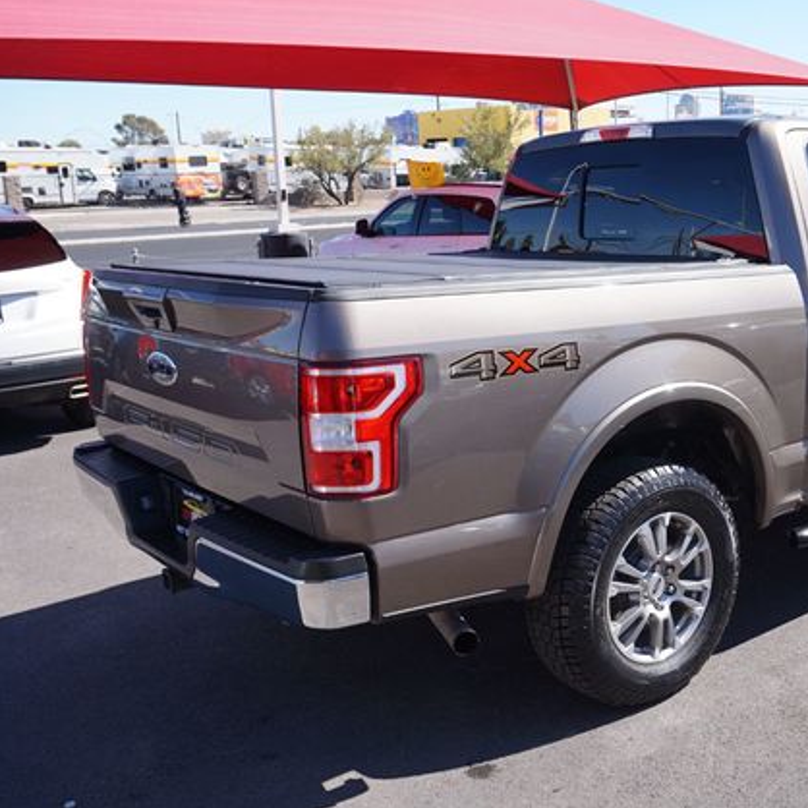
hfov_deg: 41.7
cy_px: 404
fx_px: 1030
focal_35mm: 39
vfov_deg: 42.8
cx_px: 599
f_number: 6.3
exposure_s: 1/200
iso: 100
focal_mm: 20
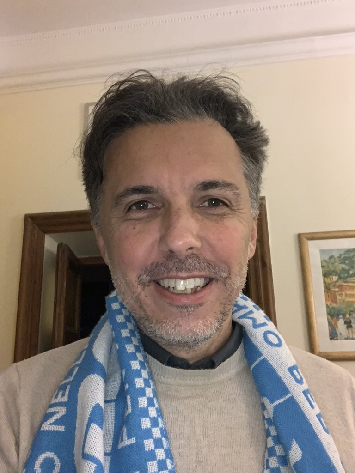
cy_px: 236
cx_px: 178
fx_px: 438
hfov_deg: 44.2
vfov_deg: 56.8
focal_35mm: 32
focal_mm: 2.87
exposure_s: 1/25
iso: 250
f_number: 2.2
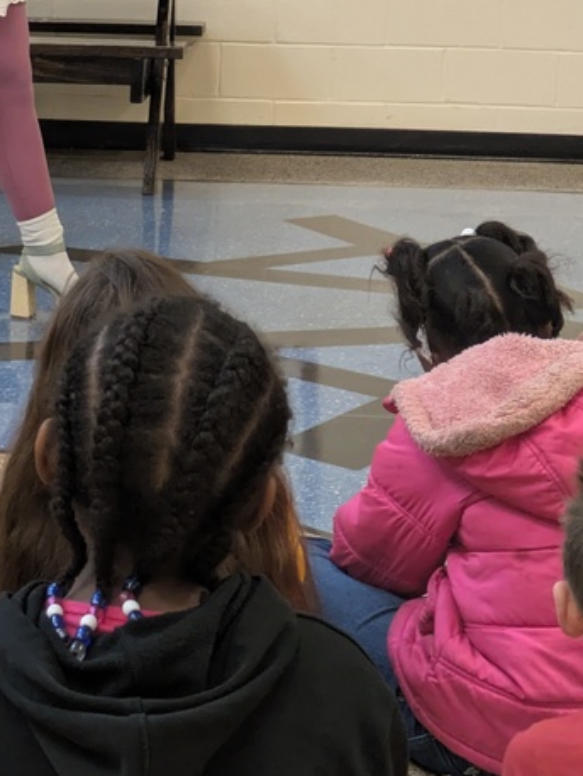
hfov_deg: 12.9
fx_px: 2558
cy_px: 202
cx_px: 116
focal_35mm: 114
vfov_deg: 17.2
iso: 483
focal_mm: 5.43
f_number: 1.89
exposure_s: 1/120
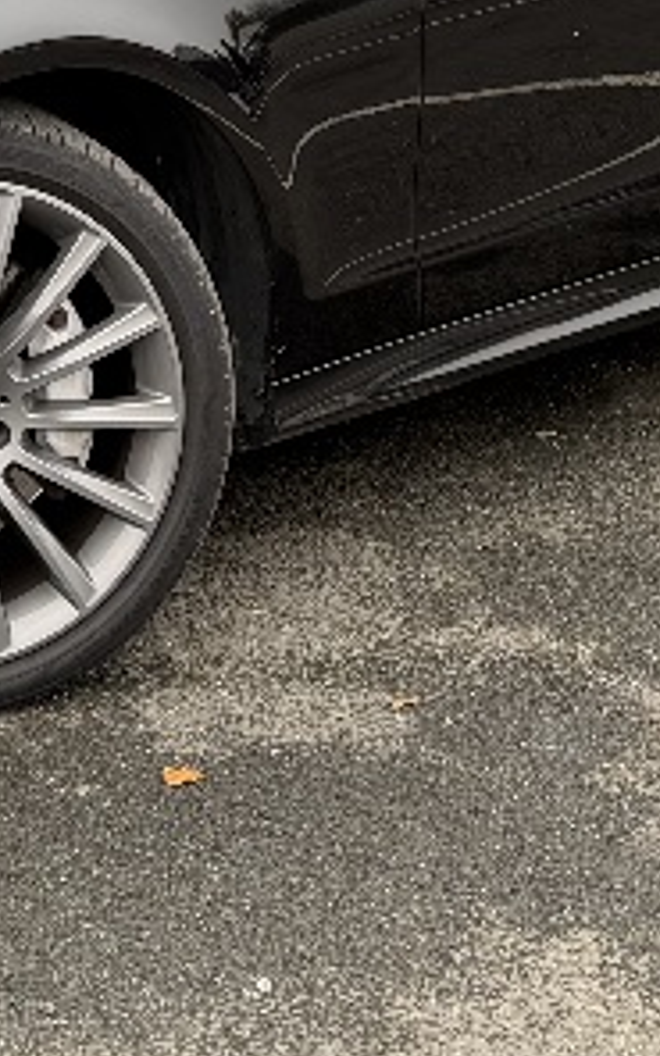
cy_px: -532
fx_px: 3166
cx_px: -64
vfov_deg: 17.1
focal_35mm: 110
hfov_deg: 11.7
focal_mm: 6.76
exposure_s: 1/305
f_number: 1.78
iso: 80
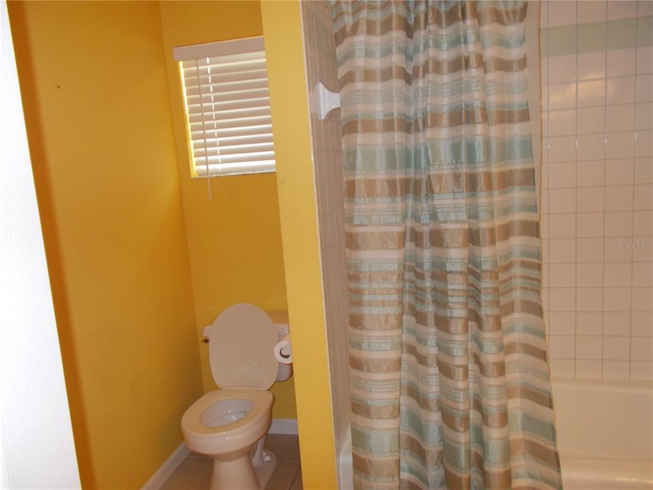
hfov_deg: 67.3
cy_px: 245
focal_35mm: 26
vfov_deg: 53.1
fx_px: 490
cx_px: 326
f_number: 3.2
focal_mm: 4.6
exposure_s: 1/25
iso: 200
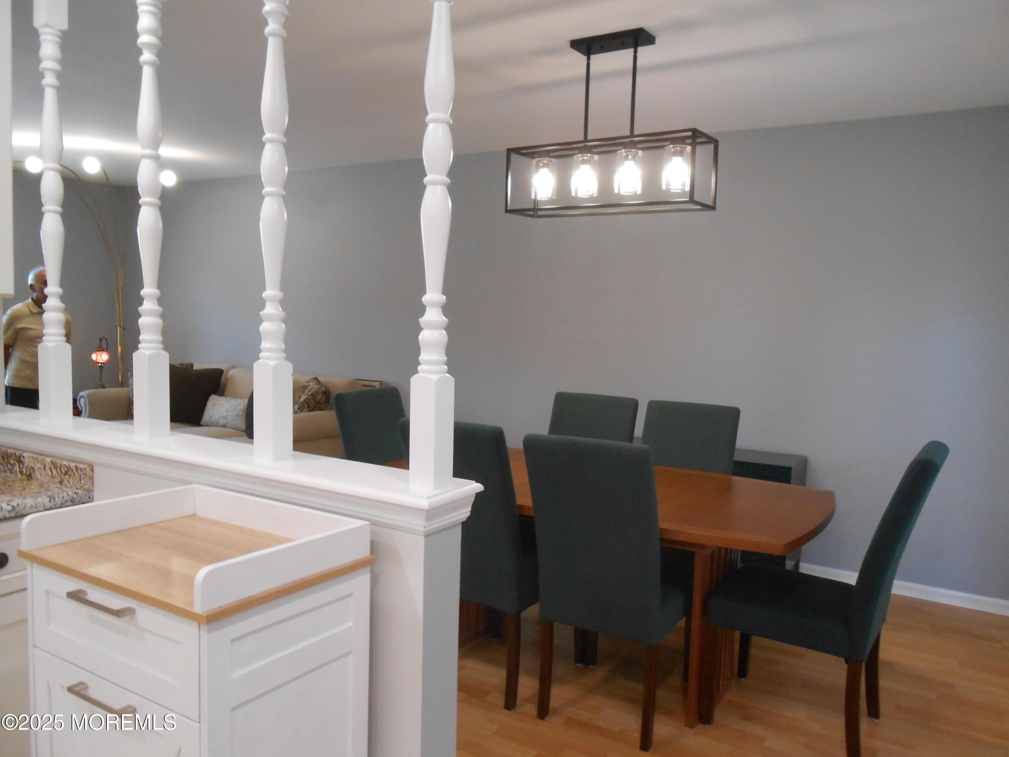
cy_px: 378
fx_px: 758
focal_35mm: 26
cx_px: 504
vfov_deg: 53.1
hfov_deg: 67.3
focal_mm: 4.6
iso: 320
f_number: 3.5
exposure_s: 1/30
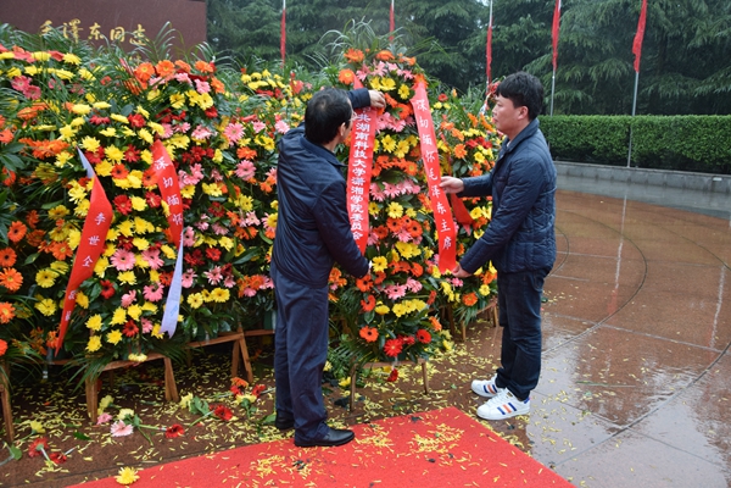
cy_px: 244
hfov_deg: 59.5
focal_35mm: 32
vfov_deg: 41.7
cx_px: 366
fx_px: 640
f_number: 3.8
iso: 800
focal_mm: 21
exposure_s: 1/160
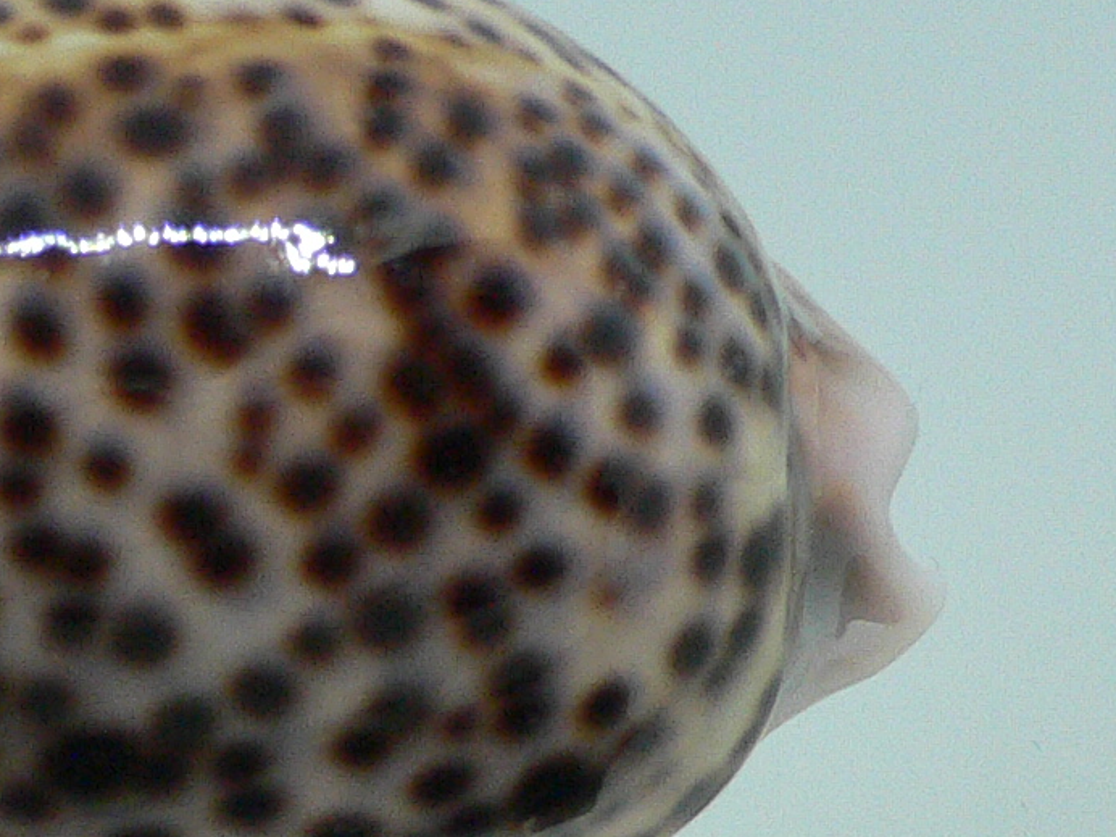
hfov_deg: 18.9
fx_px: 3288
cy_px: 811
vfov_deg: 14.3
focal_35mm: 102
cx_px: 74
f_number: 2.8
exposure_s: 1/60
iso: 200
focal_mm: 4.6
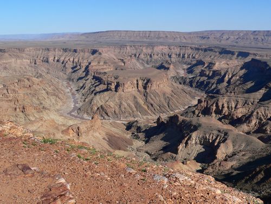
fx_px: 282
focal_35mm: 36
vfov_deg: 39.7
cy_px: 102
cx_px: 136
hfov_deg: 51.4
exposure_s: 1/500
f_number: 5.2
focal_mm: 6
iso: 80
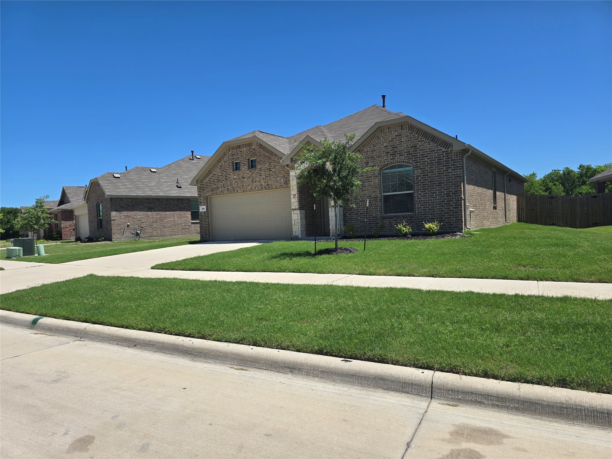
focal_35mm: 23
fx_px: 407
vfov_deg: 58.9
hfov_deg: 73.9
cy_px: 230
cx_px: 306
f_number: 1.7
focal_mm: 6.3
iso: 12
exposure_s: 1/1036
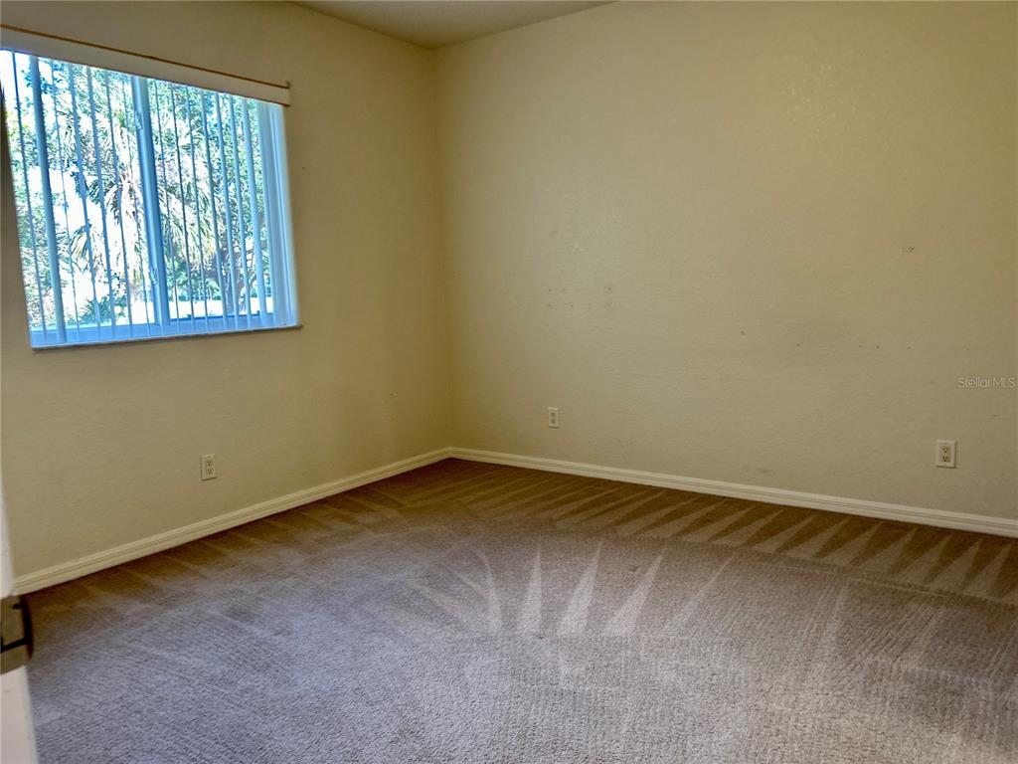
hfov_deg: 67.3
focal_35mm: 26
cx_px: 509
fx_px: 765
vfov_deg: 53.1
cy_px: 382
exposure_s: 1/60
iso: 100
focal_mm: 5.7
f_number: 1.5
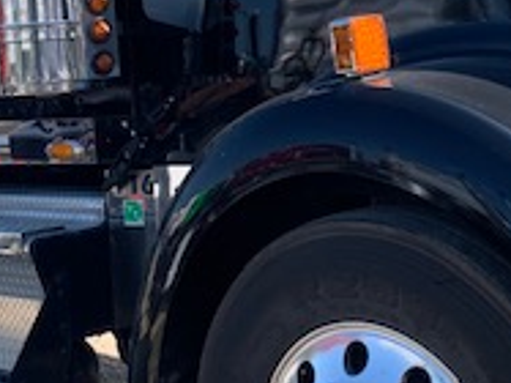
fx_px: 1313
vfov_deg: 16.4
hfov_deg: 22.0
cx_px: 202
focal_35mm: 89
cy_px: 47
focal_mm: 4.25
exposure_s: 1/1266
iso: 25
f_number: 1.8
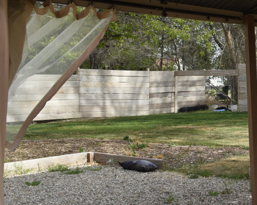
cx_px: 280
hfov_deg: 25.2
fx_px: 533
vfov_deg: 21.8
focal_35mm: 70
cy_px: 94
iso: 100
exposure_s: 1/160
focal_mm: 21
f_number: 8
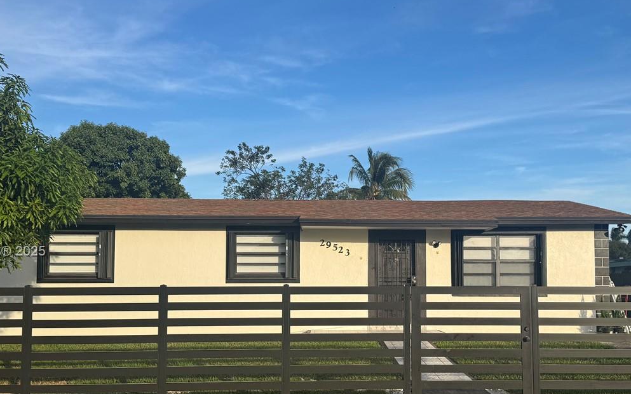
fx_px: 705
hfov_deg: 48.1
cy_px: 252
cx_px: 351
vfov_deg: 31.1
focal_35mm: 41
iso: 80
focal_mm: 6.76
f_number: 1.78
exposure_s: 1/4049
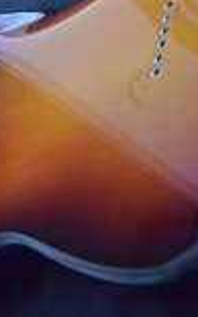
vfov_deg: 22.8
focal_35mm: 90
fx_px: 779
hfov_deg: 14.4
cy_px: 91
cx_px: 169
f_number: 6.3
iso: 6400
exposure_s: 1/160
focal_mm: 23
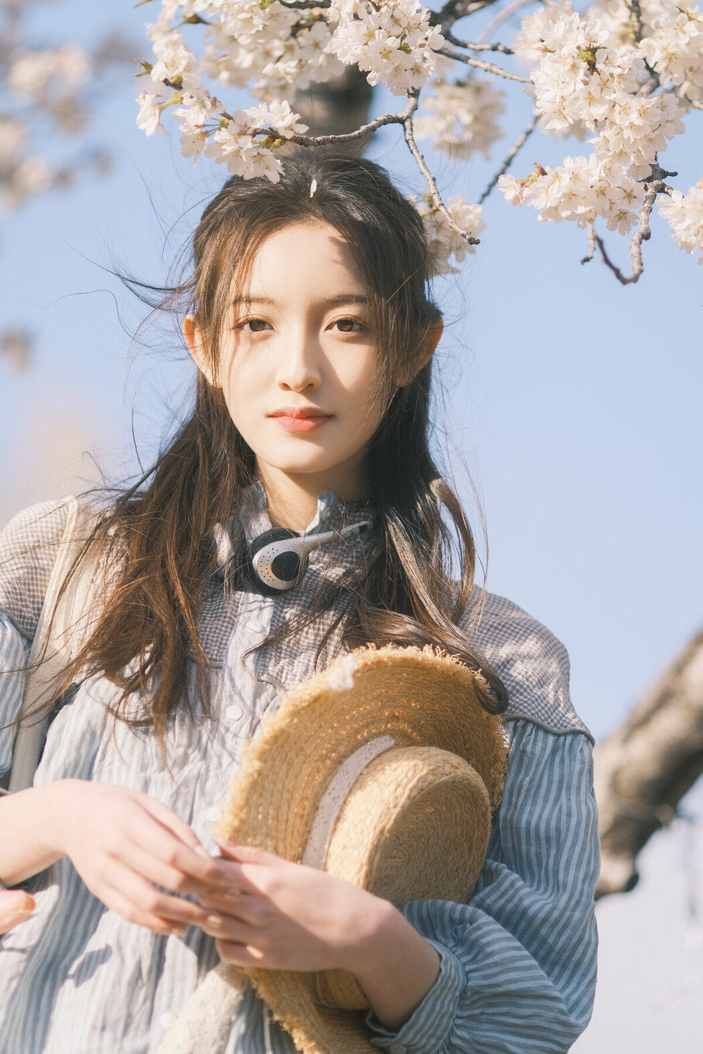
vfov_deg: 10.1
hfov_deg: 6.8
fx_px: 5946
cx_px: 352
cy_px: 527
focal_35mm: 203
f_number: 2
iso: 1000
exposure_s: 1/9000
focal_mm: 135
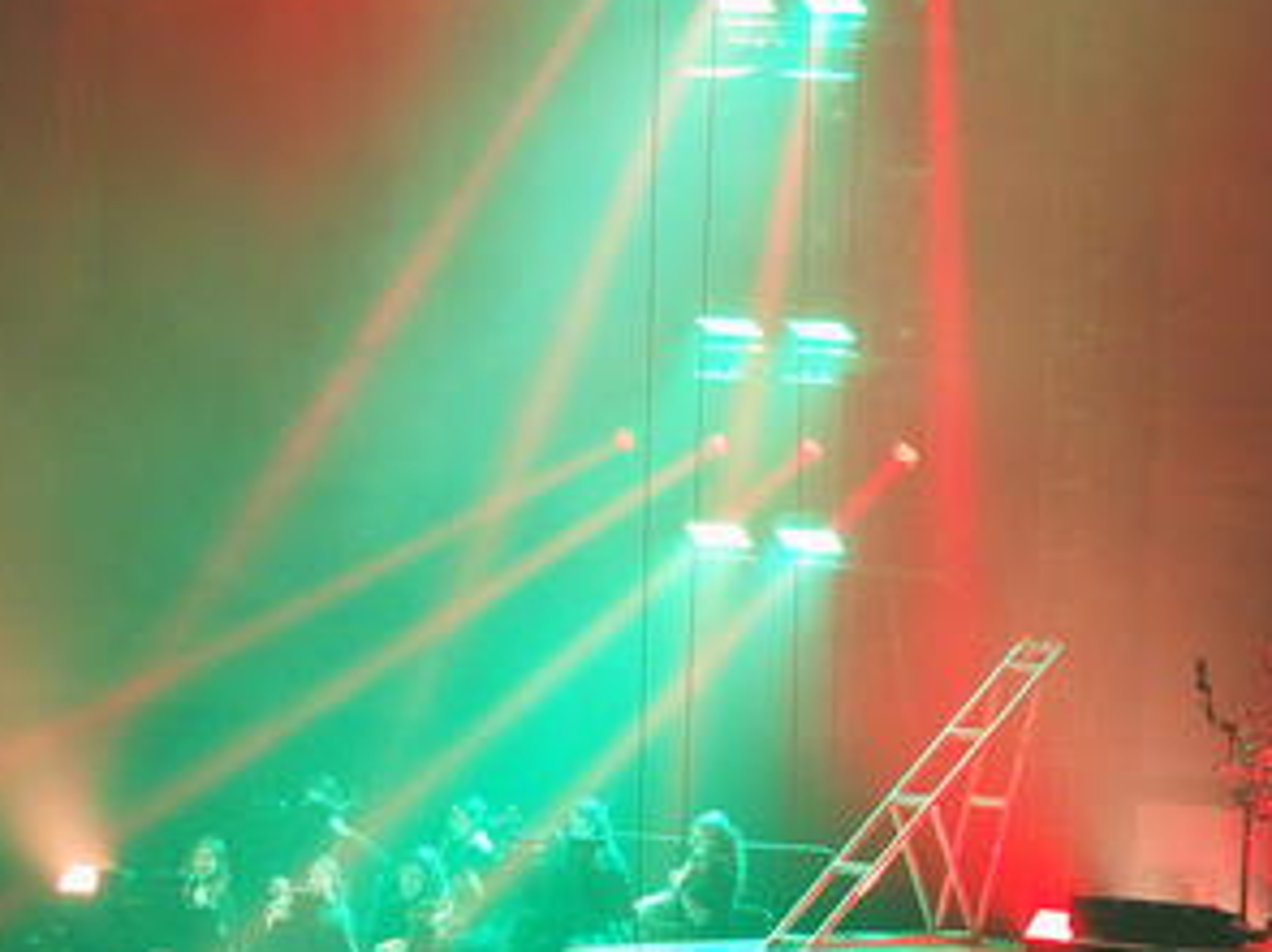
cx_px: 733
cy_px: 672
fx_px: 9256
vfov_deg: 5.9
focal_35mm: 252
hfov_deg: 7.9
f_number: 2.8
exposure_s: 1/80
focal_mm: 35
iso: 640
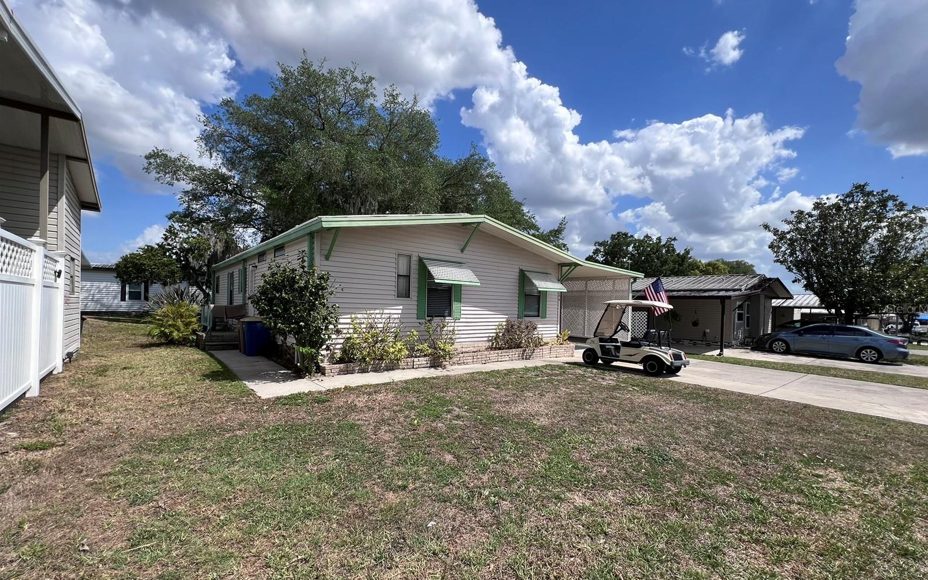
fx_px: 354
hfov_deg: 105.3
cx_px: 471
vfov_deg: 78.5
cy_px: 308
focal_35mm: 14
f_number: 1.8
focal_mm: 1.57
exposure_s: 1/2273
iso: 32
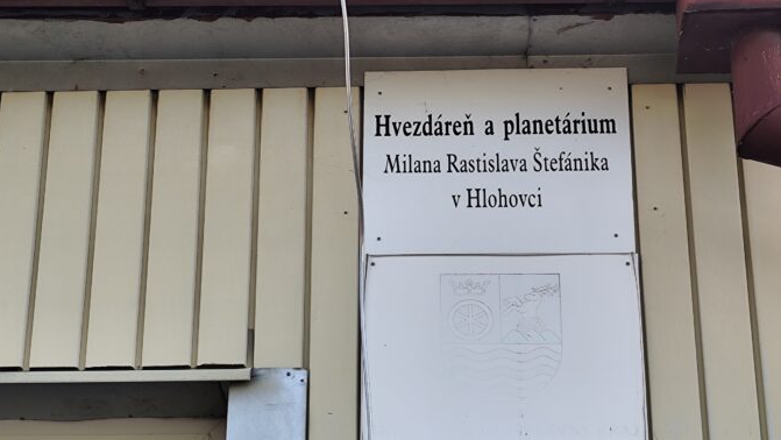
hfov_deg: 20.9
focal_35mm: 102
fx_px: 2113
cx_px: 389
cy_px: 272
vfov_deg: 11.9
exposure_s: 1/190
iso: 50
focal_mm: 6.19
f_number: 1.65
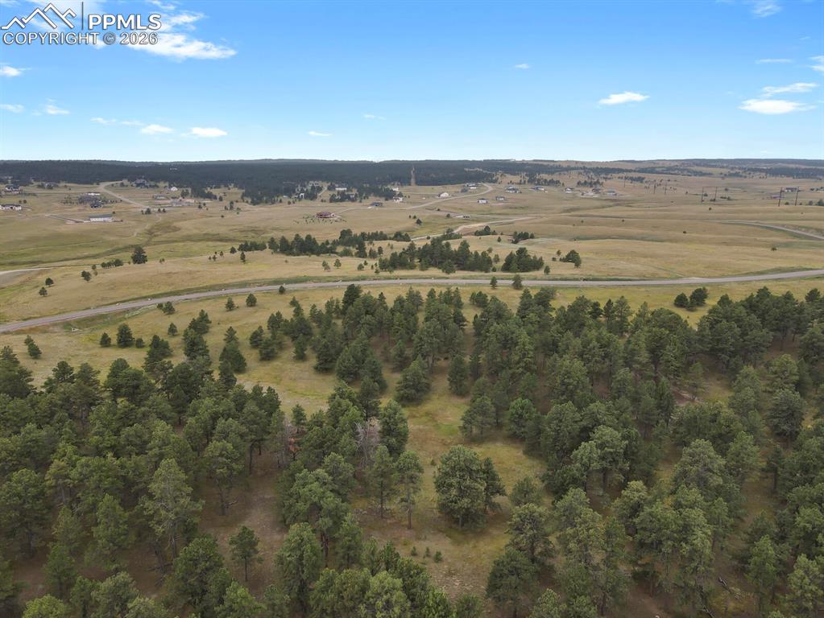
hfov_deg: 71.6
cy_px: 309
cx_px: 412
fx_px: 571
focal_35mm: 24
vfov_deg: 56.8
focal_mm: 4.5
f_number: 2.8
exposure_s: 1/250
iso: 100
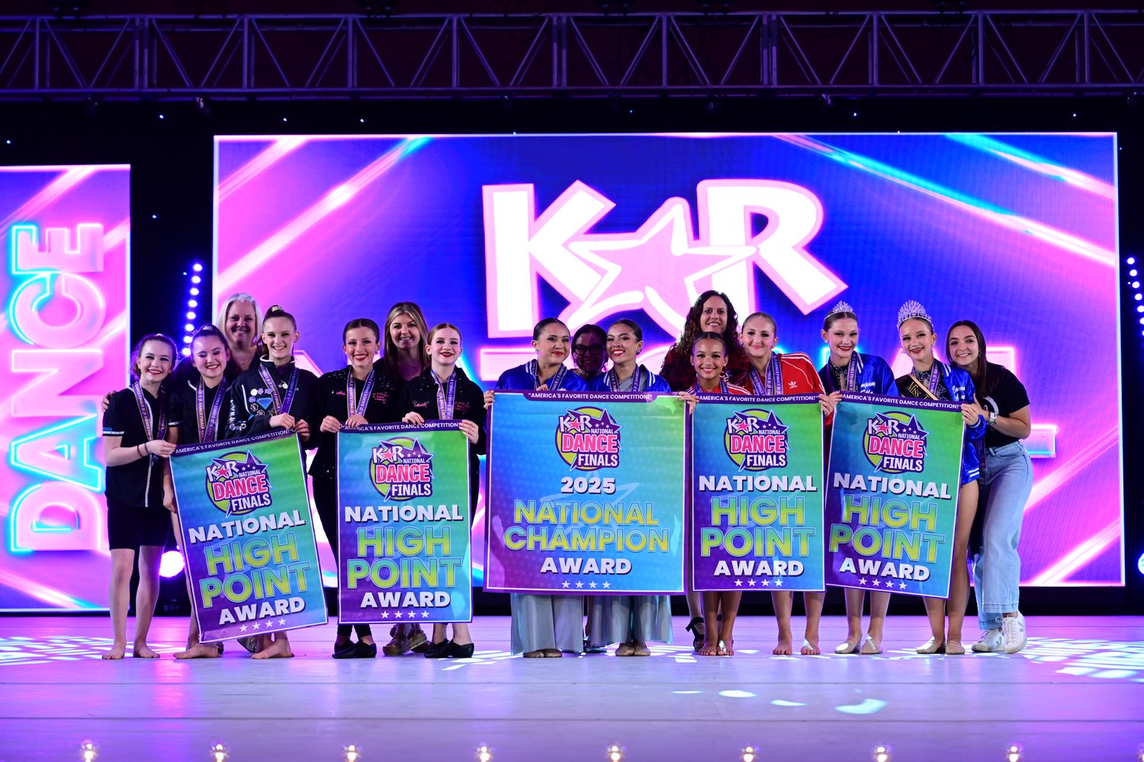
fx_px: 2224
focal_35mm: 70
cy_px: 381
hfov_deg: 28.8
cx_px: 572
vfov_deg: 19.5
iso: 1000
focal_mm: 70
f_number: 4
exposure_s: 1/250
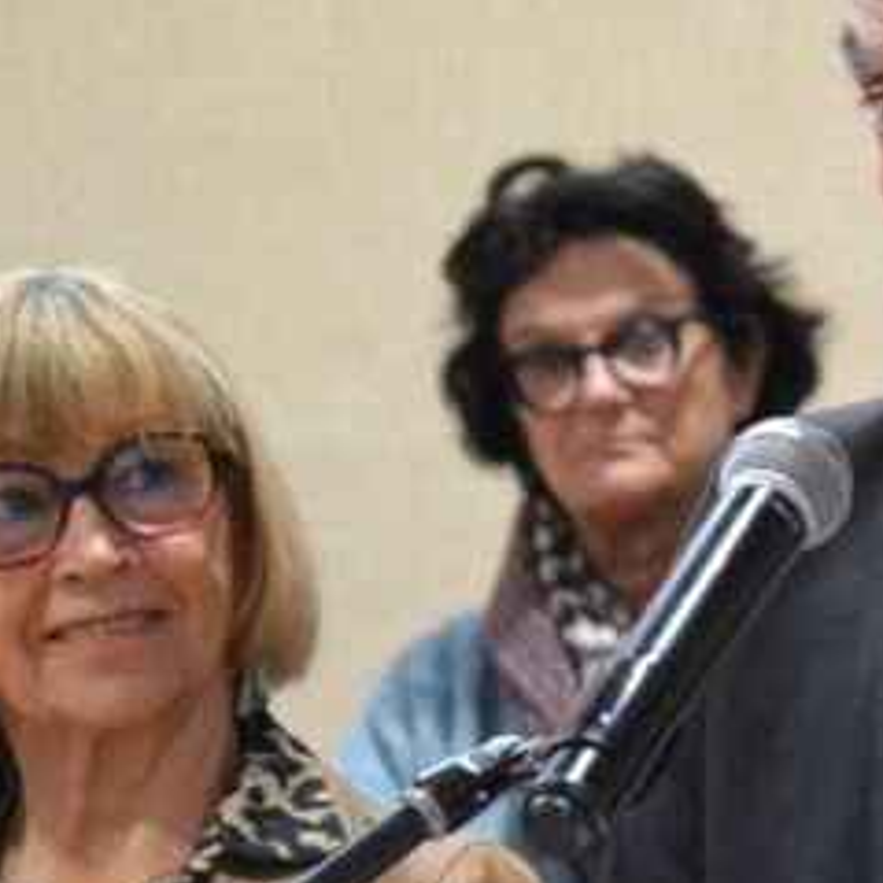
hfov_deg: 4.8
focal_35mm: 366
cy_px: 554
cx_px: 1023
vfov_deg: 4.8
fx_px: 10563
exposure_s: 1/50
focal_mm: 98
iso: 3200
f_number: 5.6
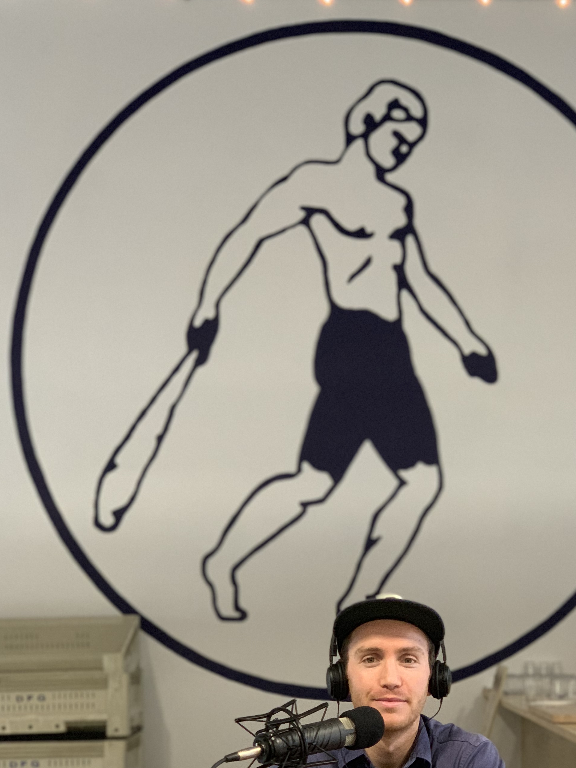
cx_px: 417
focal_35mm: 82
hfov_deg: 17.9
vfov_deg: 23.7
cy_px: 526
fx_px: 1819
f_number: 2.4
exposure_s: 1/60
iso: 320
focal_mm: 6
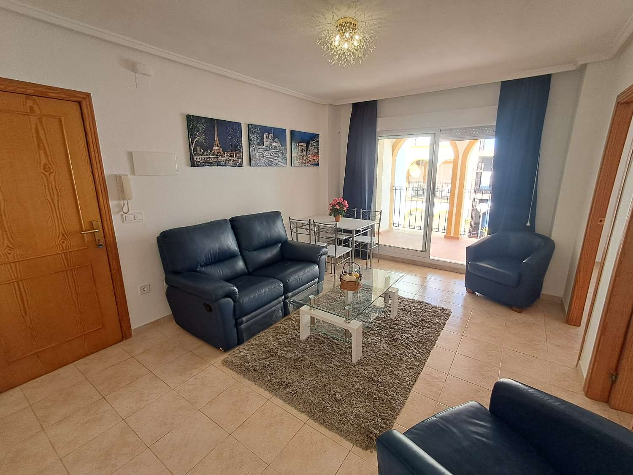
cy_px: 238
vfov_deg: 78.1
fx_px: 293
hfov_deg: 94.5
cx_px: 316
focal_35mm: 16
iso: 50
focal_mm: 1.64
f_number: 2.2
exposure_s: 1/100
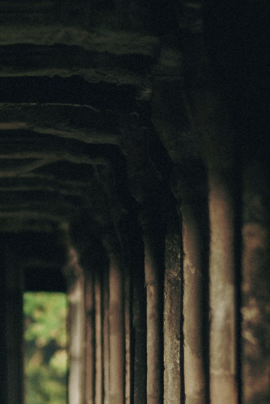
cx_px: 33
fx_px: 6205
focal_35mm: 552
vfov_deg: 3.7
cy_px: 553
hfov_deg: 2.5
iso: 160
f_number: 1.8
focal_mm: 85
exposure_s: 1/320
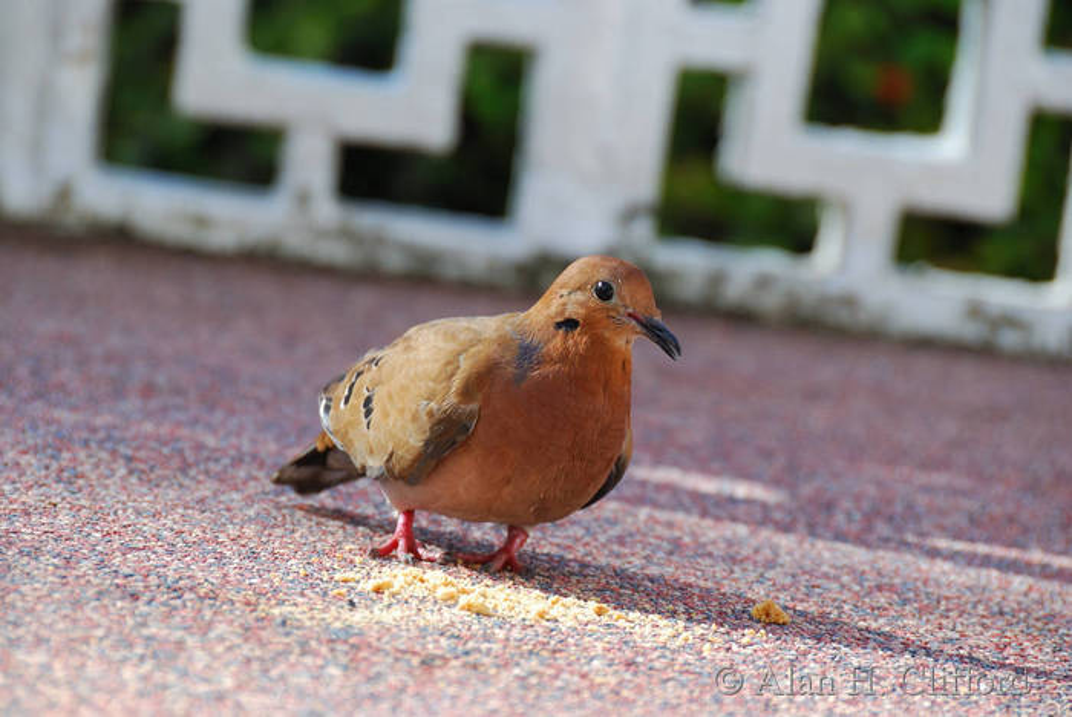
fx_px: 8940
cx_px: 536
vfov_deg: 4.6
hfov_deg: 6.9
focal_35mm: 300
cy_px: 358
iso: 100
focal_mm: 200
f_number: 7.1
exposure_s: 1/80
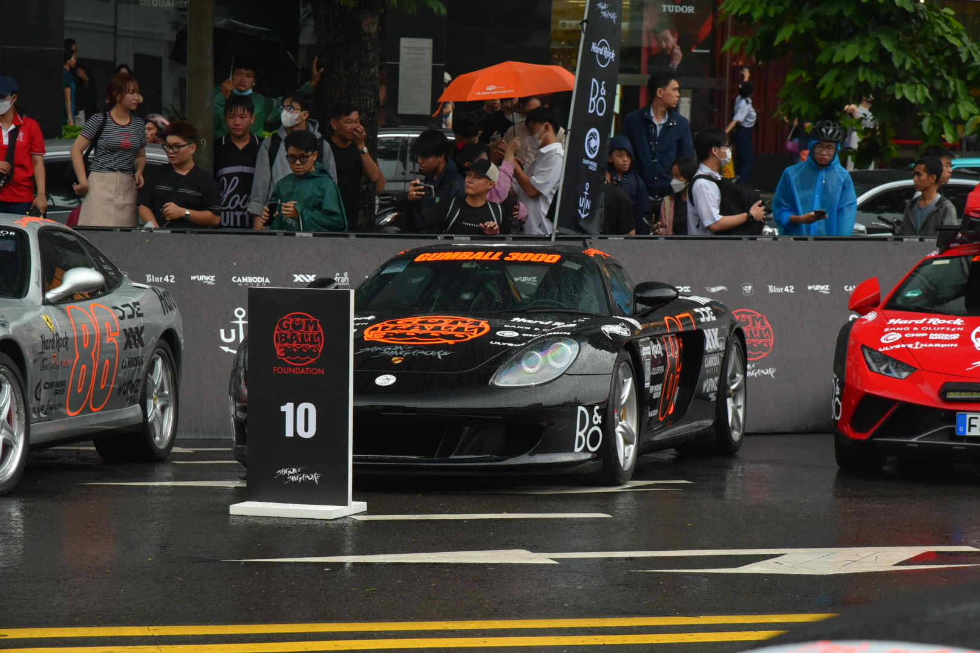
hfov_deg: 17.1
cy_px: 326
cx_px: 490
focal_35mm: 120
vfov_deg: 11.4
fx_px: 3266
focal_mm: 120
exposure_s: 1/200
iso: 1250
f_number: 4
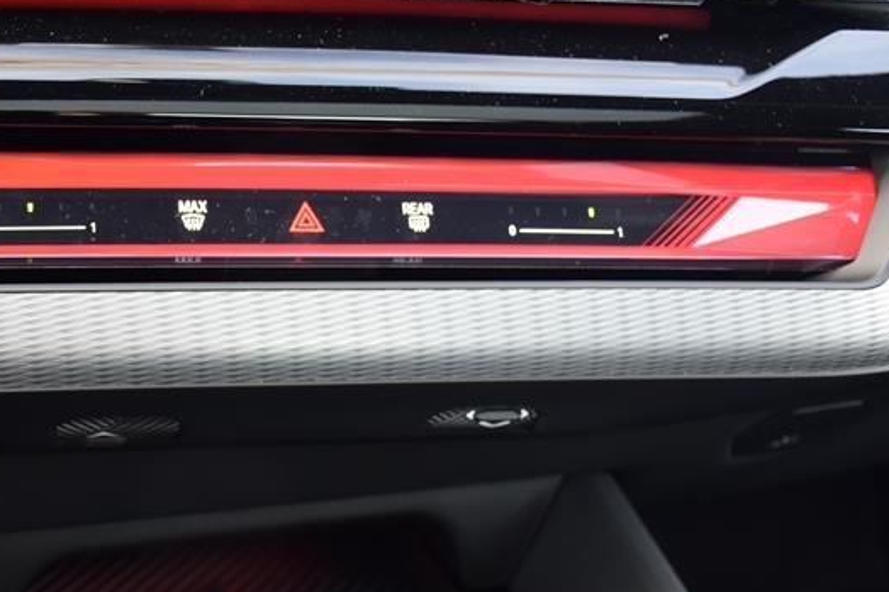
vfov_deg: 24.6
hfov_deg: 35.6
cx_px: 249
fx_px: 1358
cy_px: 360
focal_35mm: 55
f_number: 4
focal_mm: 24
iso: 500
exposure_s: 1/60
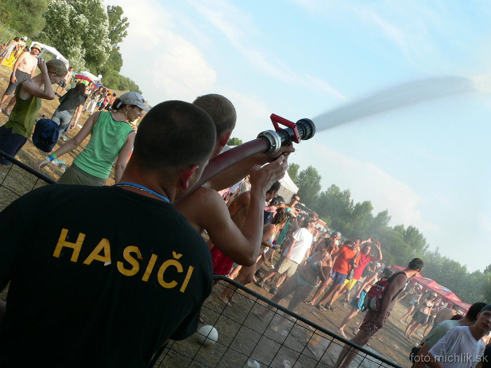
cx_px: 246
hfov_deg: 51.4
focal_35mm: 36
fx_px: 511
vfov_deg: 39.7
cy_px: 184
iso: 80
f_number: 5.6
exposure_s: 1/200
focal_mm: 6
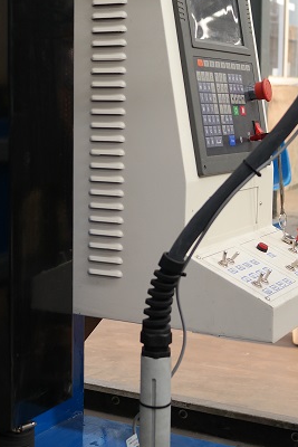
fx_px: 893
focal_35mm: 72
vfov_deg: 28.0
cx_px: 39
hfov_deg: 18.7
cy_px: 182
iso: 100
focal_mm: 20
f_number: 3.5
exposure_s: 1/80
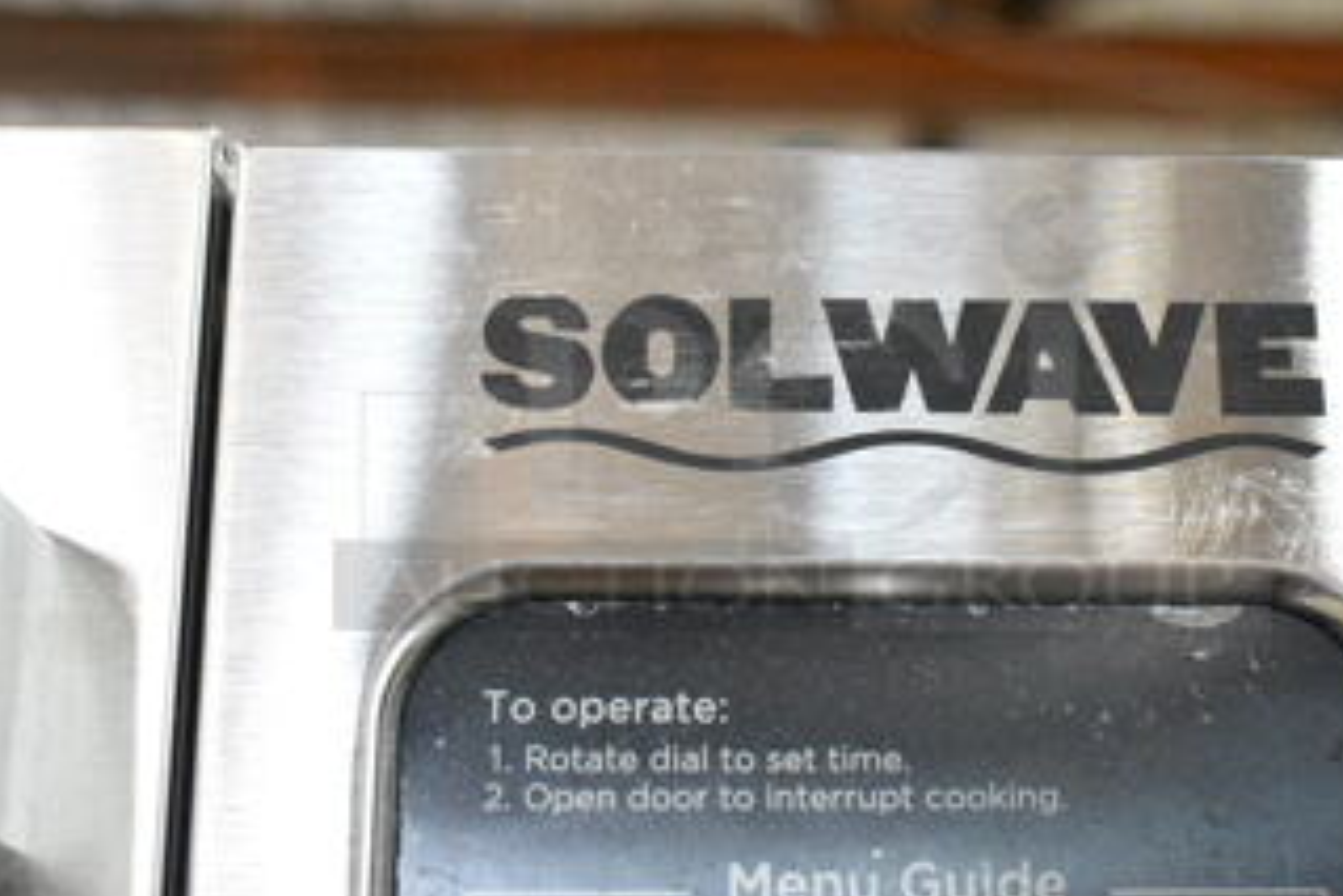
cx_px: 804
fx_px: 2462
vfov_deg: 20.6
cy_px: 408
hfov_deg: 30.4
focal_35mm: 66
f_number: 6.3
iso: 6400
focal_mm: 23
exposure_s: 1/400
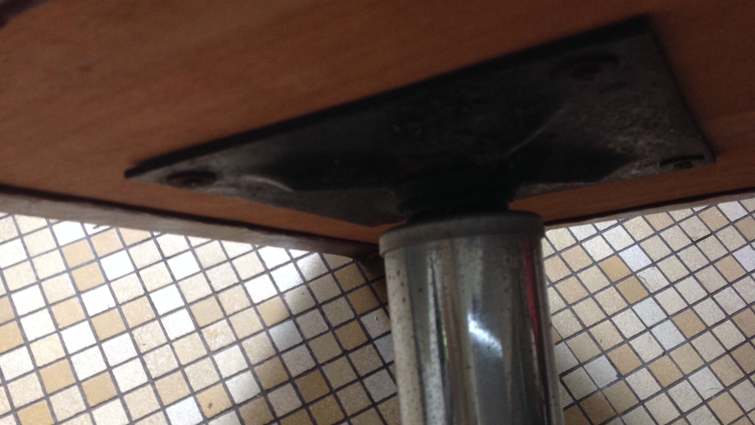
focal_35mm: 39
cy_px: 265
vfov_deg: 30.3
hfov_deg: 51.6
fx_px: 781
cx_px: 369
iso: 125
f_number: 2.4
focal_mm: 4.28
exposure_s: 1/15
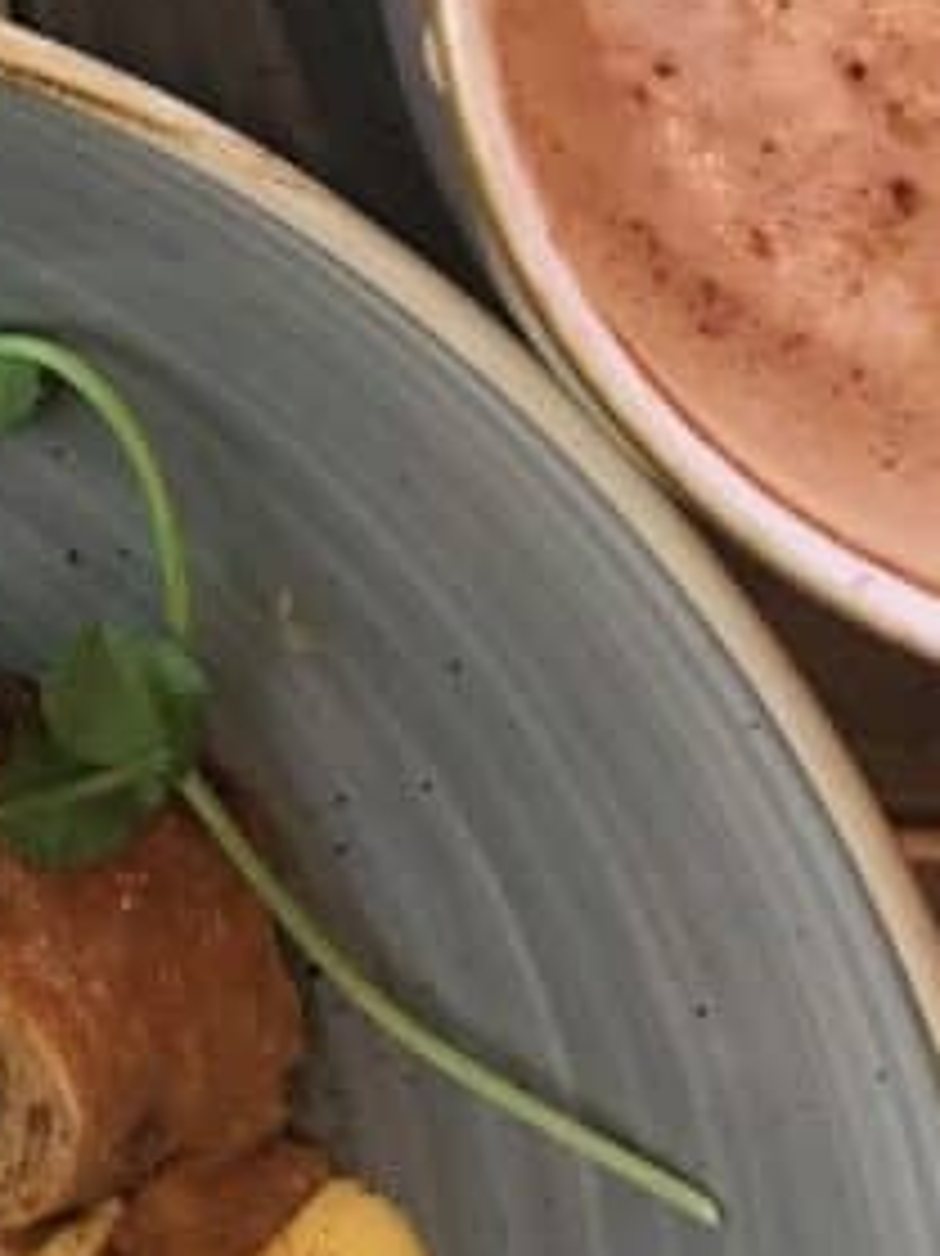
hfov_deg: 12.7
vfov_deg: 16.5
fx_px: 4022
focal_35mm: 111
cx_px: -427
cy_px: -506
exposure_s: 1/33
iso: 160
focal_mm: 4.15
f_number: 2.2
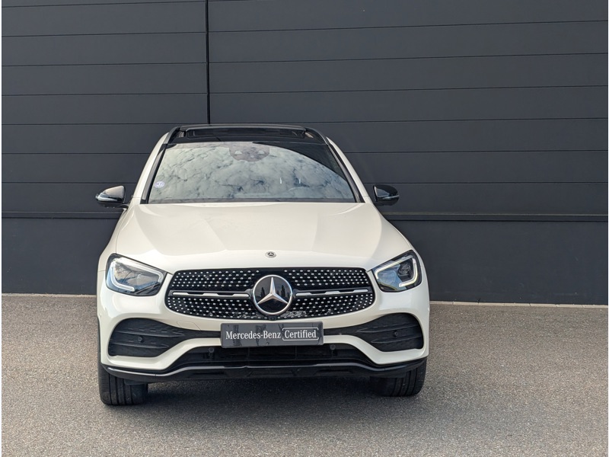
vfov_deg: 29.7
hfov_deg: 38.9
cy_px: 228
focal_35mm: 49
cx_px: 304
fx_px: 862
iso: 21
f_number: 1.68
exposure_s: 1/530
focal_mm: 6.9
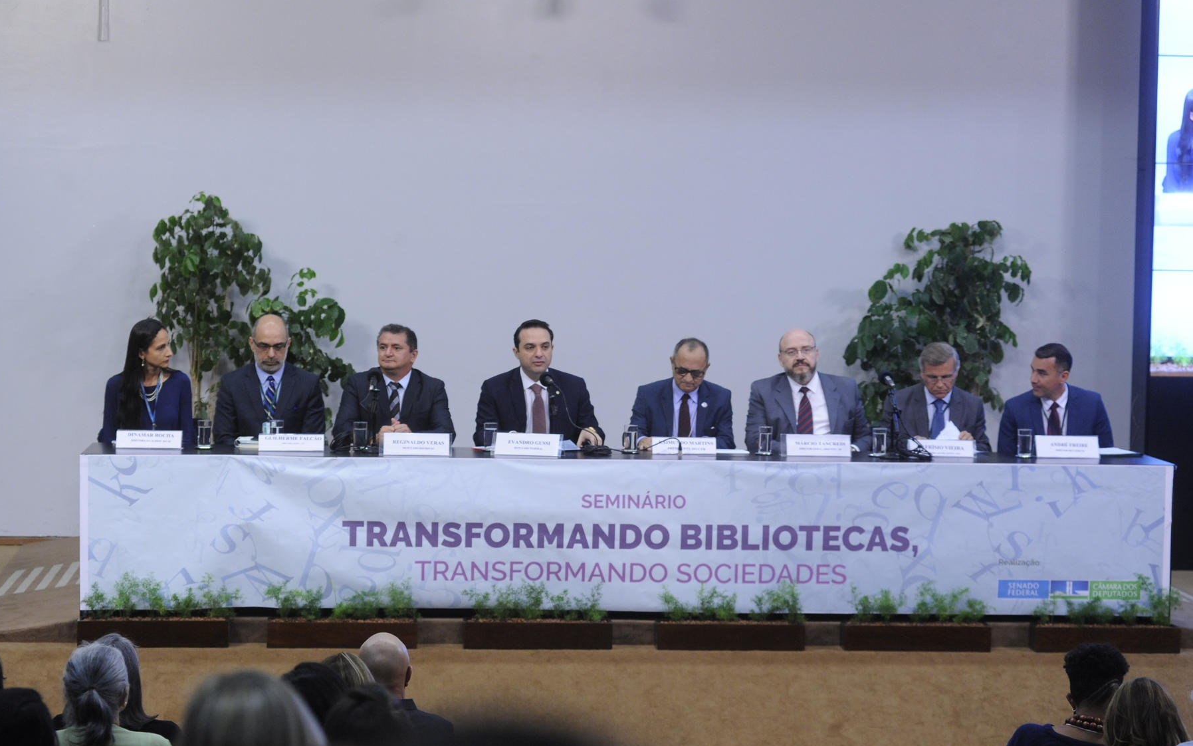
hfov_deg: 22.1
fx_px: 3056
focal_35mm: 94
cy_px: 397
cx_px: 596
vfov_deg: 13.9
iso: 2500
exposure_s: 1/160
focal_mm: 92
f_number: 5
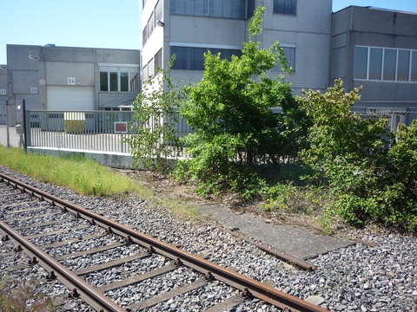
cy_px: 156
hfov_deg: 56.8
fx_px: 385
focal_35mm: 32
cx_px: 208
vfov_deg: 44.2
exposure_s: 1/320
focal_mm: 5.2
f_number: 4
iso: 100
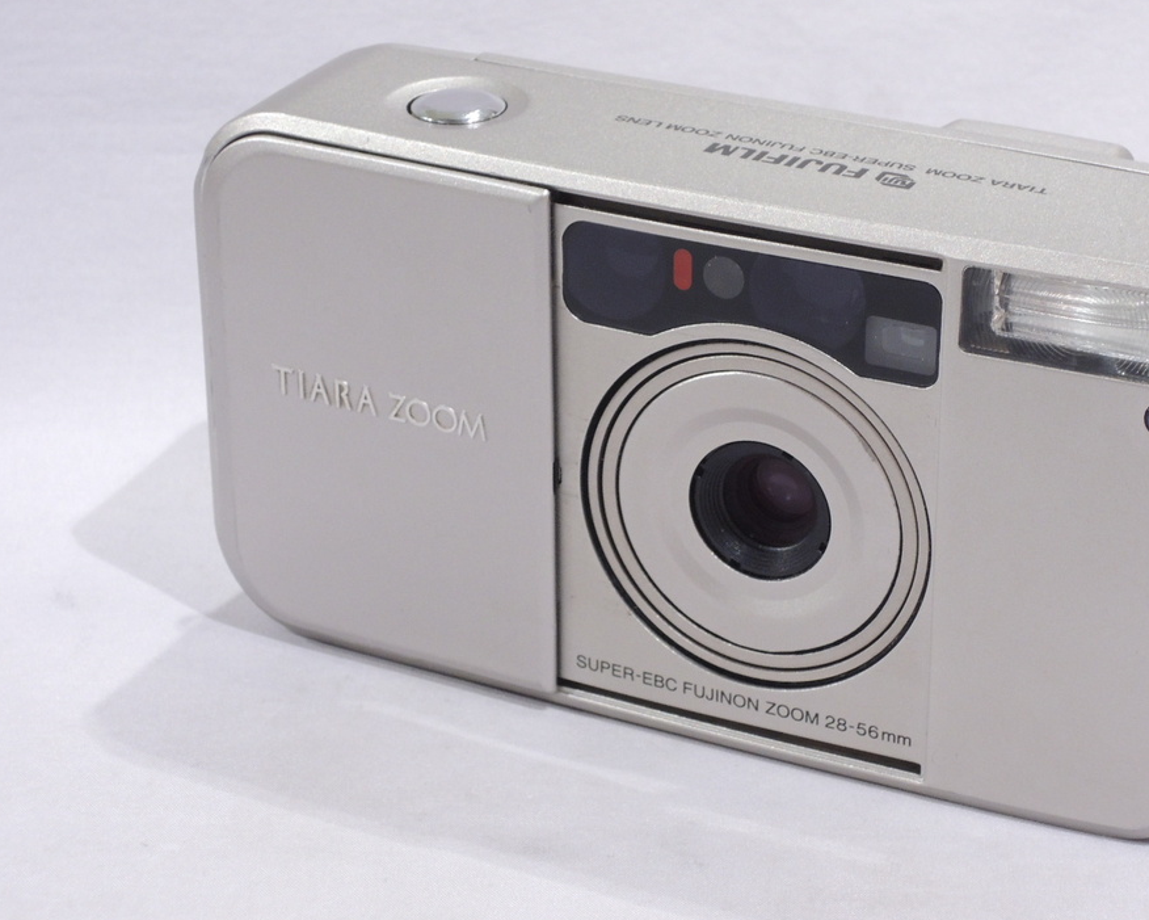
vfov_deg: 15.0
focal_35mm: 103
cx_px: 689
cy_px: 417
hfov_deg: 18.6
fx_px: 3503
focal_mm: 13.8
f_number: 4.7
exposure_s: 1/50
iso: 400
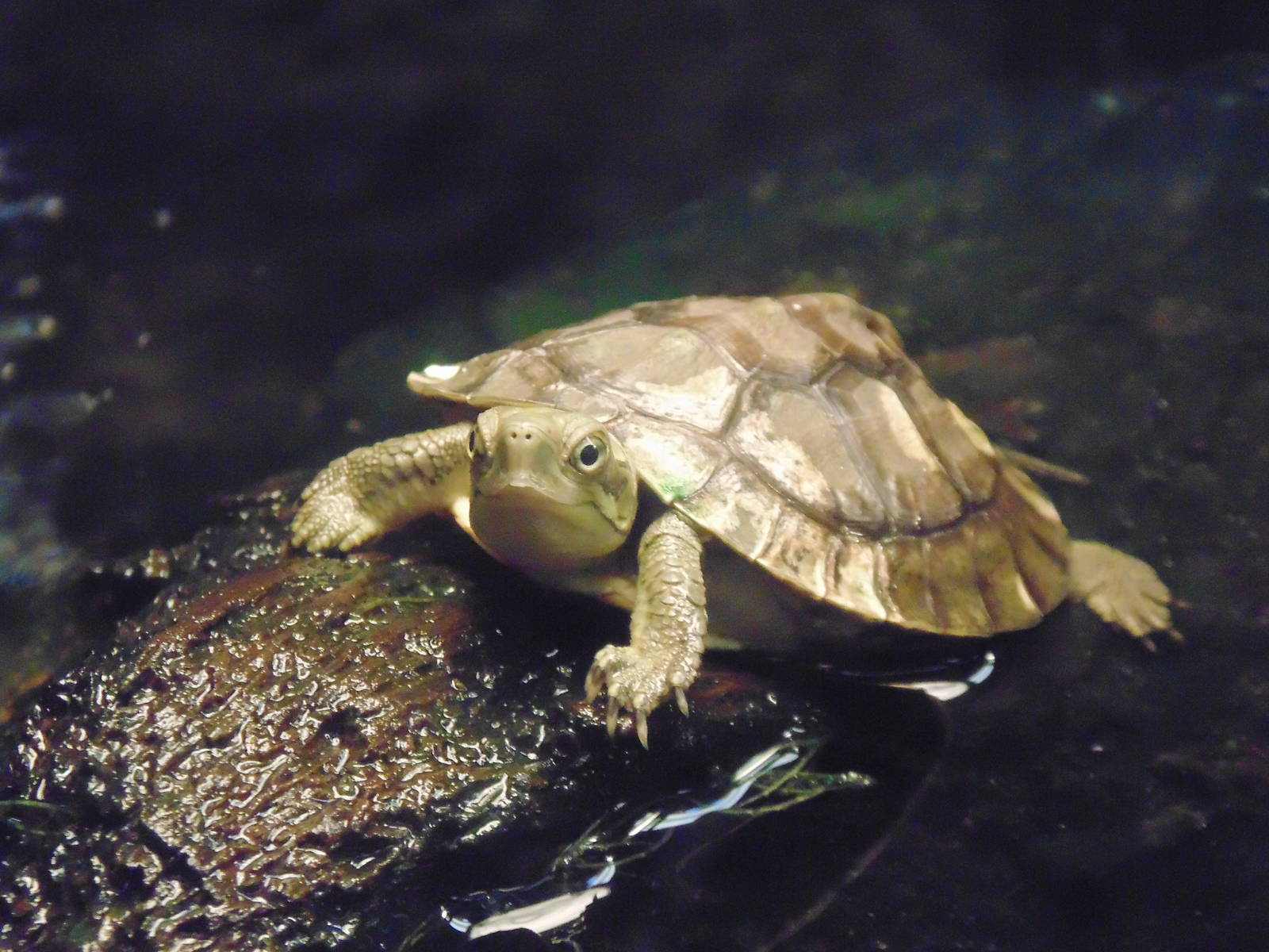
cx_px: 634
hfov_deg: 16.6
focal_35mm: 119
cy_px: 476
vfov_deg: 12.5
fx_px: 4362
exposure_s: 1/50
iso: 800
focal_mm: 21.3
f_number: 4.8
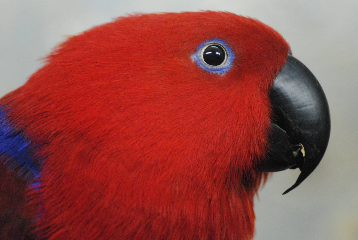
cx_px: 179
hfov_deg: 4.6
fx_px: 4480
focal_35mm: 450
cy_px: 120
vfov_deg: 3.1
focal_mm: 300
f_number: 5.6
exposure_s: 1/25
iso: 1600
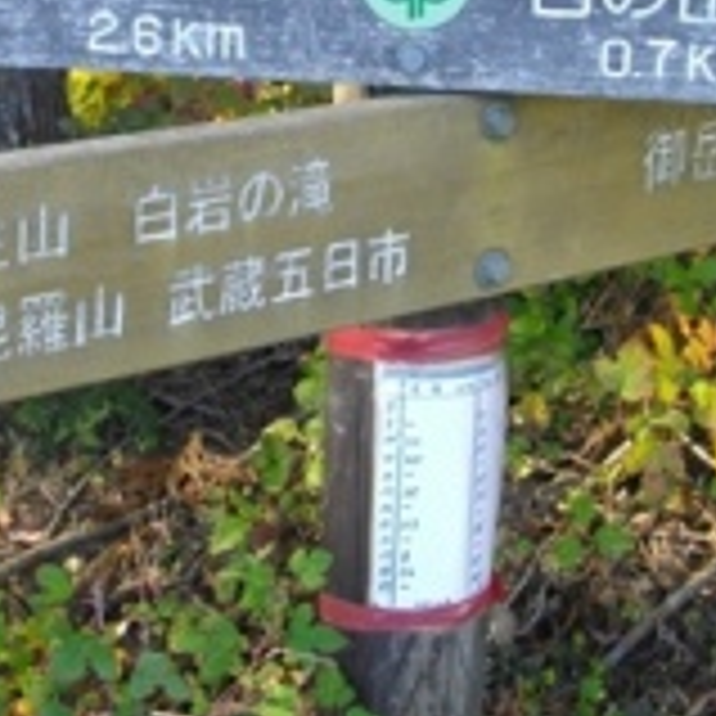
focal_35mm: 89
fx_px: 2083
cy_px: 16
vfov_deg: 19.0
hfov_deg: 19.5
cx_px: 347
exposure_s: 1/100
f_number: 2.9
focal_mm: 5.7
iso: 100
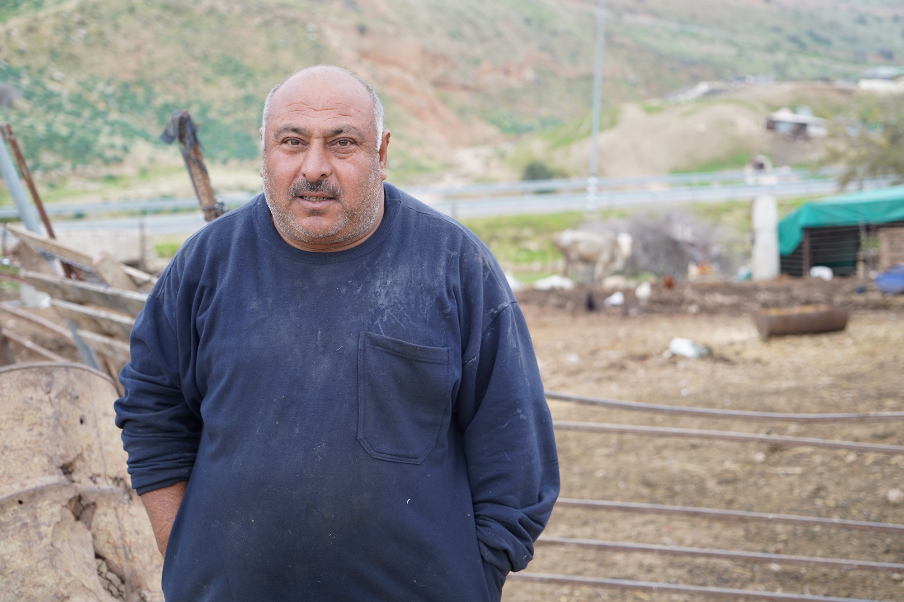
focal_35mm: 52
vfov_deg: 26.0
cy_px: 301
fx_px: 1306
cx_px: 452
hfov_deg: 38.2
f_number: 4
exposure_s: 1/60
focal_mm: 52
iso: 250
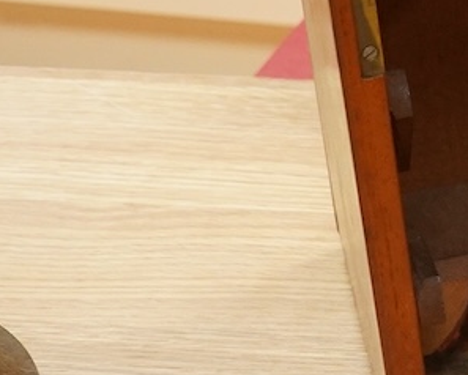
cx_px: 1150
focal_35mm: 152
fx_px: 2107
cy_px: -97
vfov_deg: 10.0
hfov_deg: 10.7
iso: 4000
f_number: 8
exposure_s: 1/80
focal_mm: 28
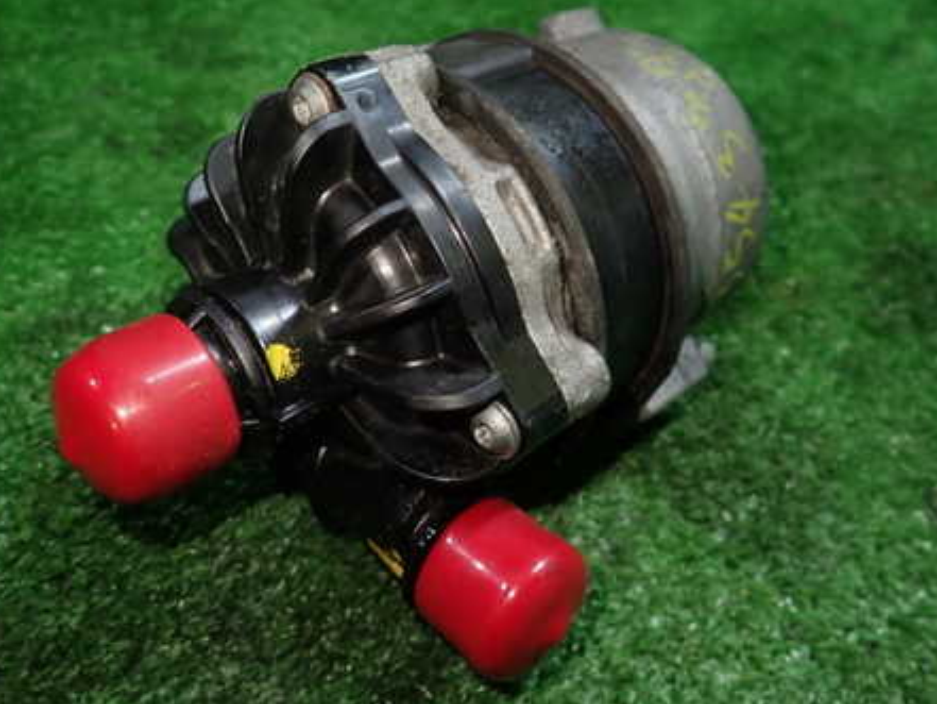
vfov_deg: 41.7
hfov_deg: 53.9
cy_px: 302
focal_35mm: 34
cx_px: 438
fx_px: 921
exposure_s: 1/50
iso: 200
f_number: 2
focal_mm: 4.5
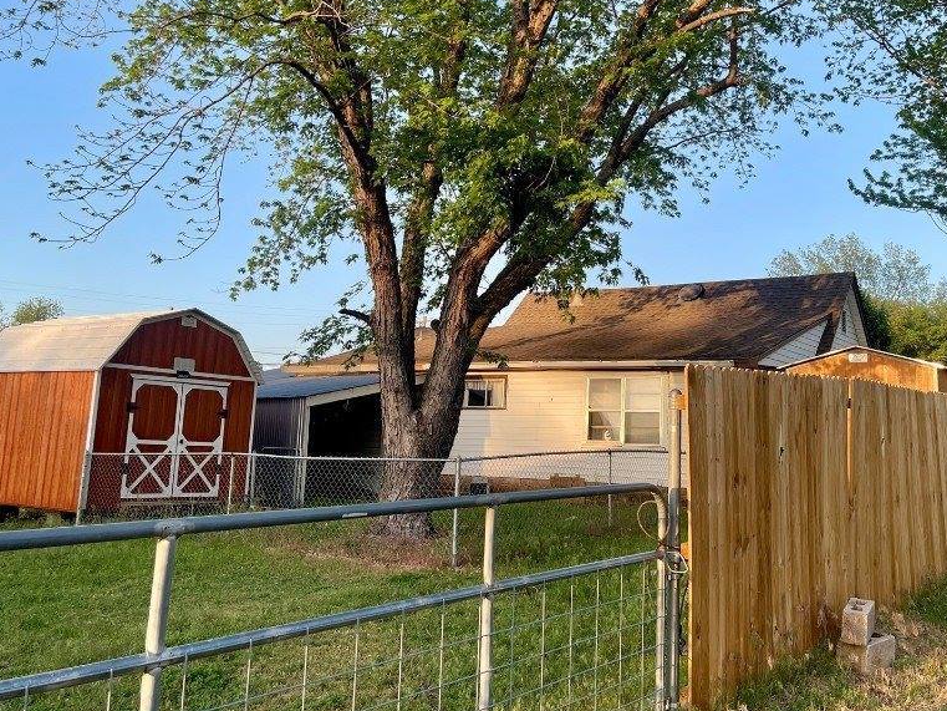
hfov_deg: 52.5
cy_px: 303
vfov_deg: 40.6
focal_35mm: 35
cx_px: 534
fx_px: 958
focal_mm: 5.1
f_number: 1.6
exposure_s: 1/1003
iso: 50
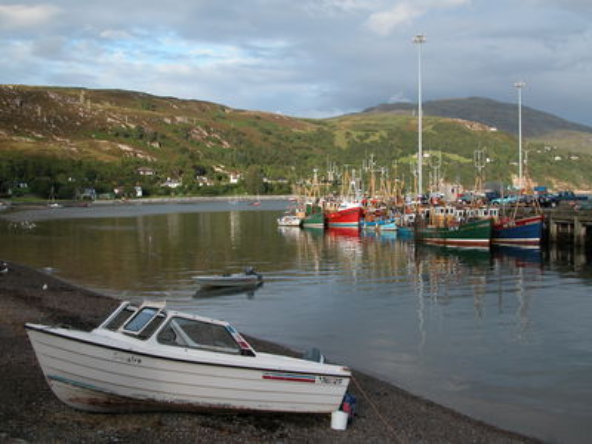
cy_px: 222
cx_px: 296
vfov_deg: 34.3
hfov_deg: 44.8
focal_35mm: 42
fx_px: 718
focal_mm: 10.7
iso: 100
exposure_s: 1/250
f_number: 5.2
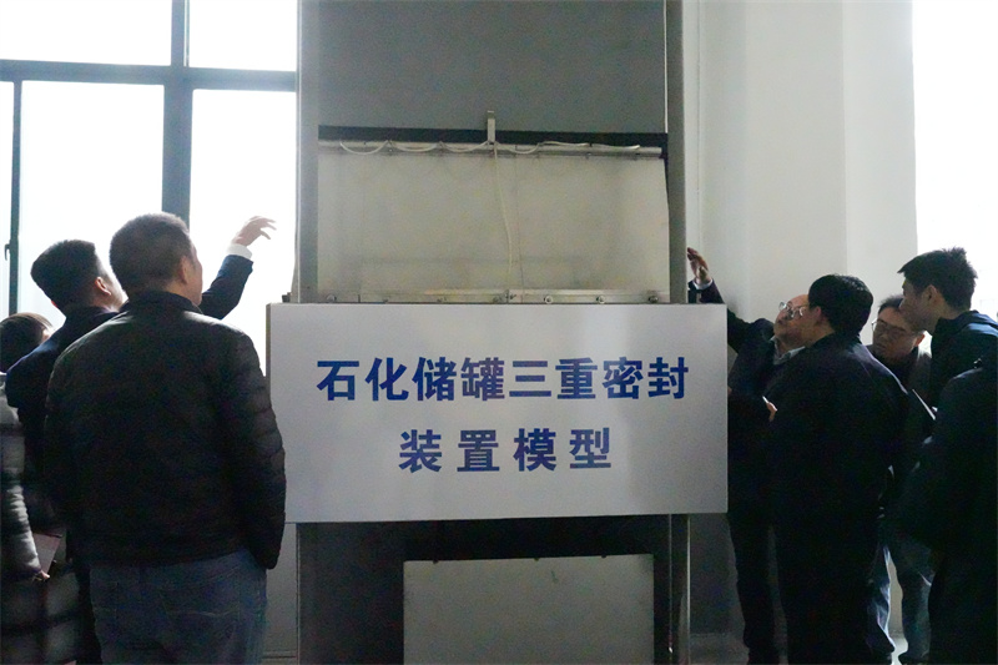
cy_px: 332
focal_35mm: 29
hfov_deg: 63.7
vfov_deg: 44.9
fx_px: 804
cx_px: 499
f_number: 5
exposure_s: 1/1250
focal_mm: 29
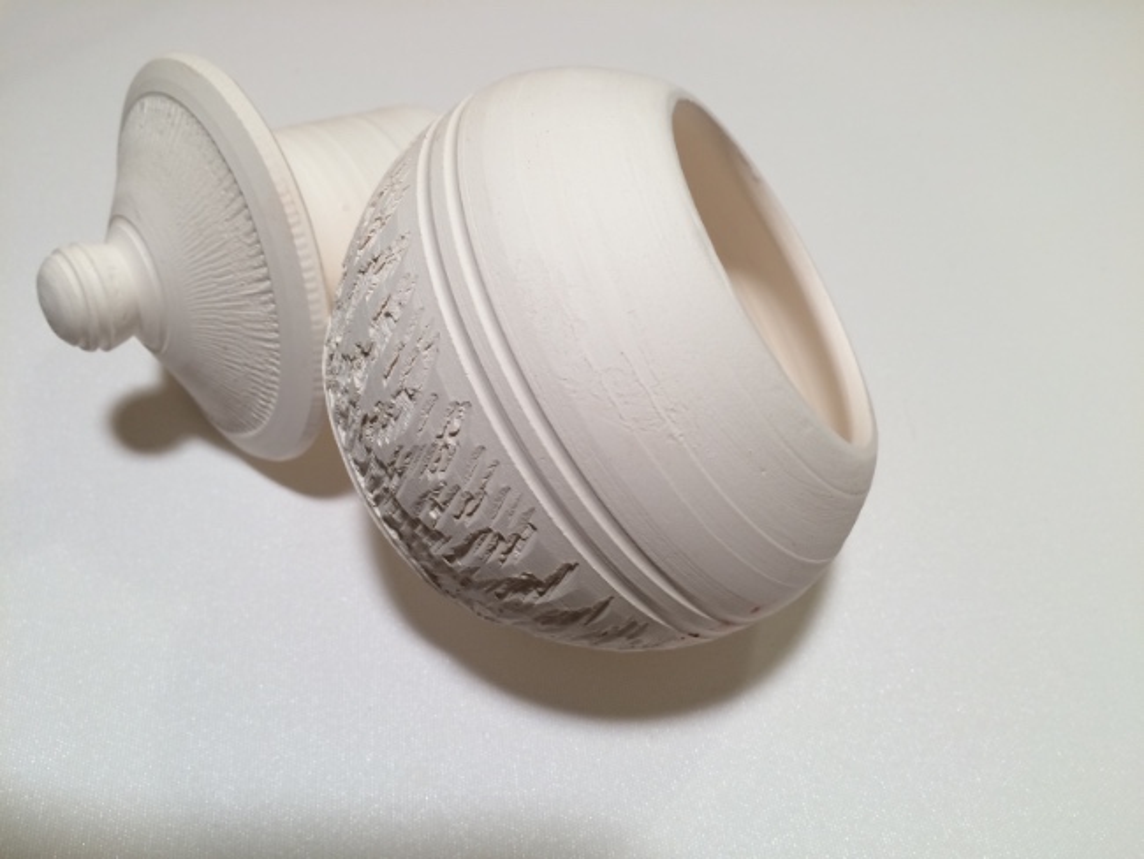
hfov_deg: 61.6
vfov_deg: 48.3
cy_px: 430
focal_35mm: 29
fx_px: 959
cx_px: 572
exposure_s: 1/30
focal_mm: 4.15
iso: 40
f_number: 2.2
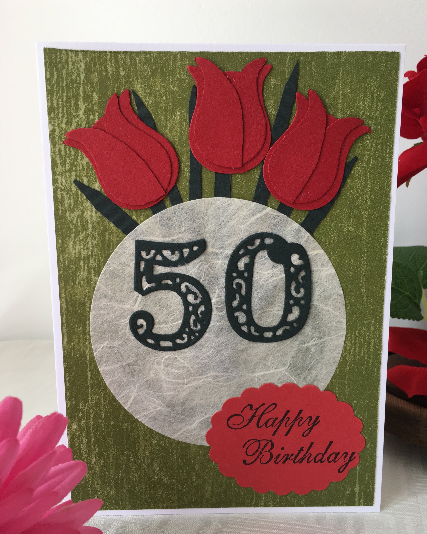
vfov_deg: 57.2
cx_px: 214
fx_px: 490
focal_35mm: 31
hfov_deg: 47.1
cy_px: 270
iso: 32
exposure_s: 1/100
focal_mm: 4.15
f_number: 2.2
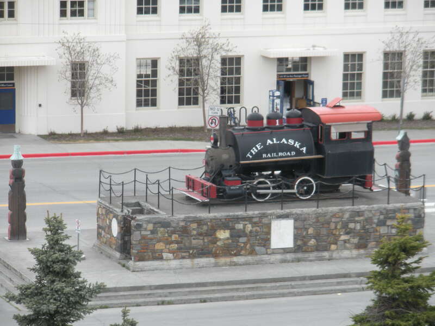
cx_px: 218
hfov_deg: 11.4
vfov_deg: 8.5
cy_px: 163
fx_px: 2187
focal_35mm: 174
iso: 82
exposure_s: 1/120
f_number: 5.6
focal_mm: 31.5
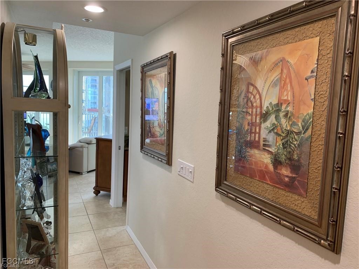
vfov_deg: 53.1
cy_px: 134
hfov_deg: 67.3
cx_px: 180
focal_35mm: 26
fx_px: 270
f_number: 1.8
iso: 64
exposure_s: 1/60
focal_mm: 4.25
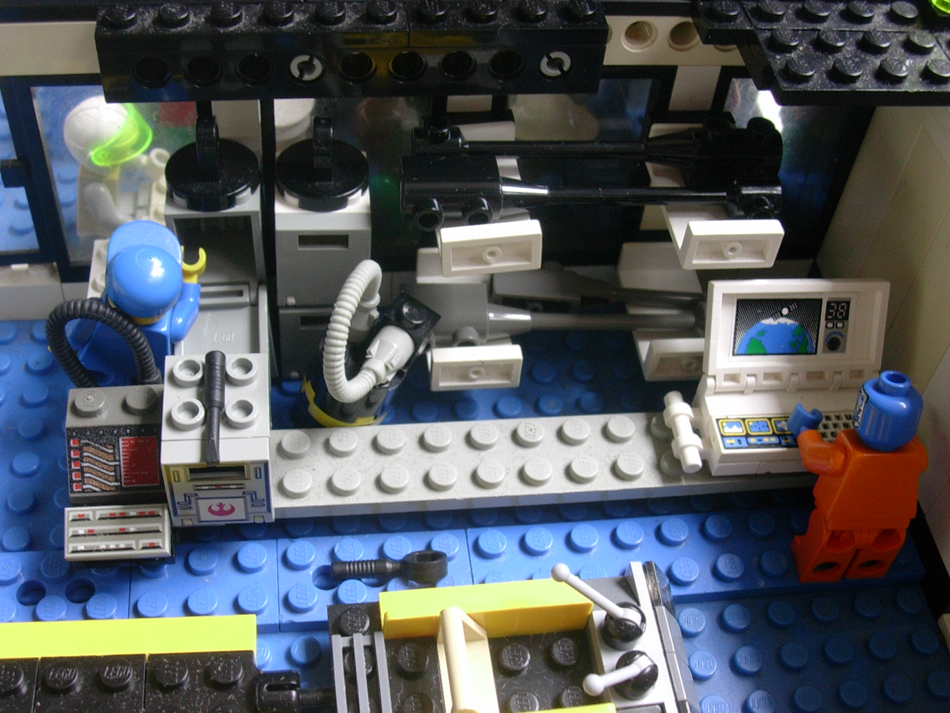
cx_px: 475
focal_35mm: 45
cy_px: 356
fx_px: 1235
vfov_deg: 32.2
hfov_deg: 42.1
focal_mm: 6.7
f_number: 2.9
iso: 70
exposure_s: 1/62.1
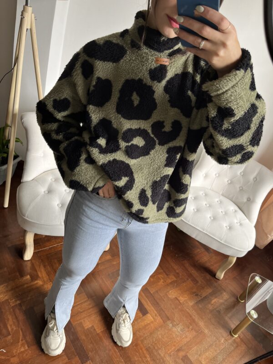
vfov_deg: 67.3
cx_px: 136
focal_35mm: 26
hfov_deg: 53.1
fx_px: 273
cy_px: 182
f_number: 1.6
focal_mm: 5.1
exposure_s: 1/100
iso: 125
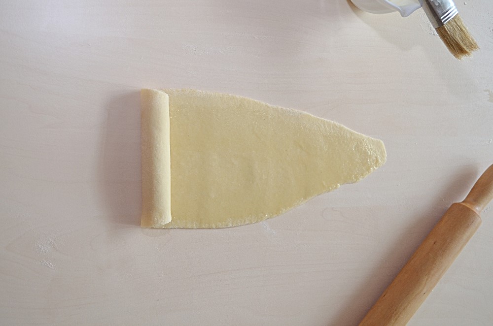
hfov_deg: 53.2
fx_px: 492
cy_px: 163
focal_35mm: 36
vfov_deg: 36.7
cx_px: 246
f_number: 4
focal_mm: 24
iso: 280
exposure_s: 1/30
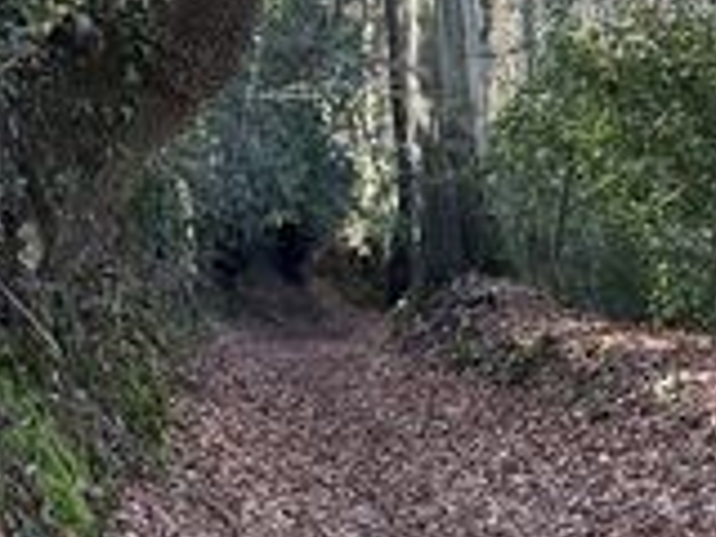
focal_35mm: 90
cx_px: 295
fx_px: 1862
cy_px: 4
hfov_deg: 21.7
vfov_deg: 16.1
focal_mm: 6.86
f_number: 1.78
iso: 80
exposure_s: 1/200
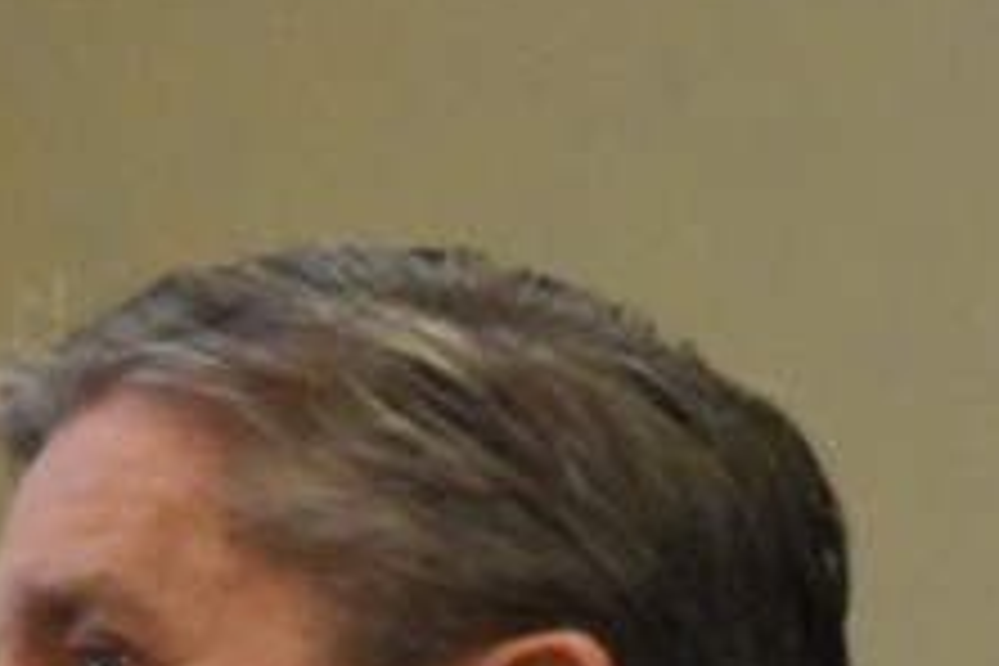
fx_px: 22714
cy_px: 765
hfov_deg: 2.5
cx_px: 410
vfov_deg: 1.7
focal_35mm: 819
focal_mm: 105
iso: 7200
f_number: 5.6
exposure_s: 1/125
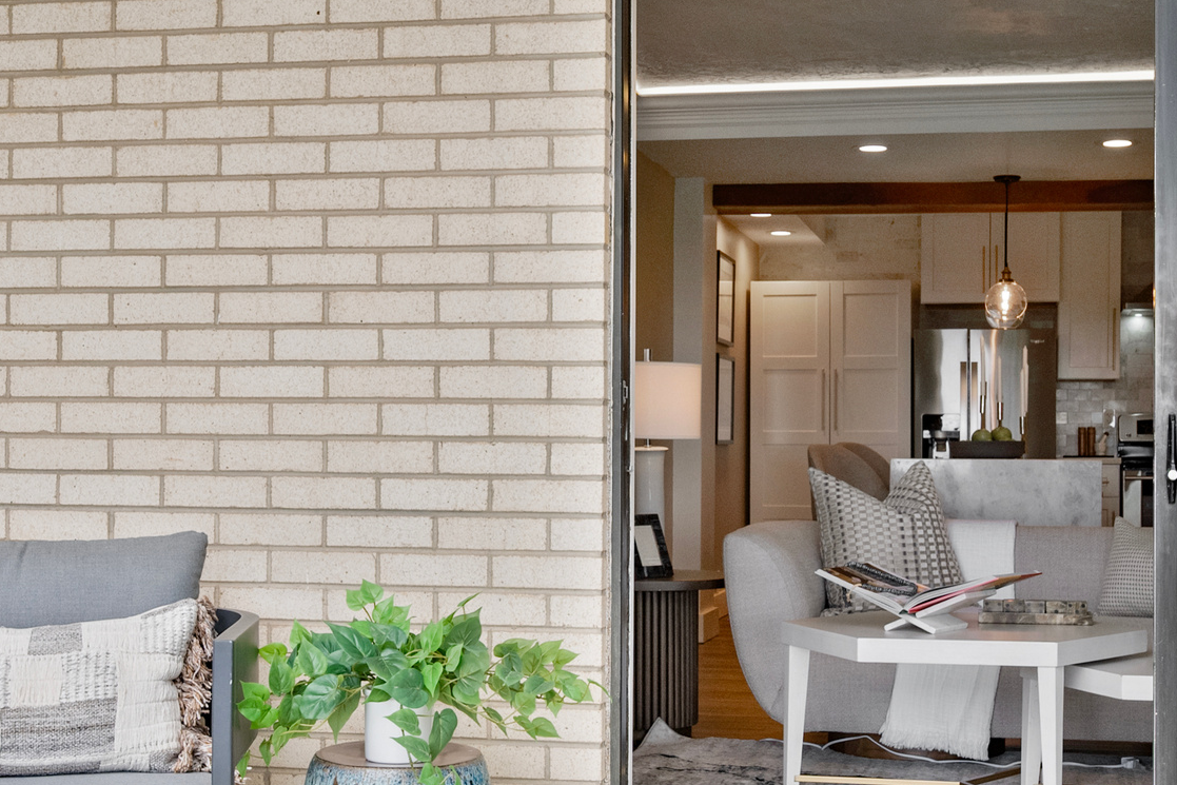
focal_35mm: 55
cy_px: 472
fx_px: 1798
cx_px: 660
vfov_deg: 24.6
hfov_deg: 36.2
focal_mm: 30
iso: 2000
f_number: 8
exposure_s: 1/200
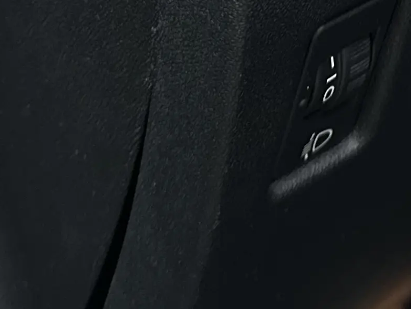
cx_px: 452
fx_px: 1389
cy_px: -410
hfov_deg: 16.3
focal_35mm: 117
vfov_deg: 10.9
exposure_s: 1/40
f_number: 1.78
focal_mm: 6.86
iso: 1000
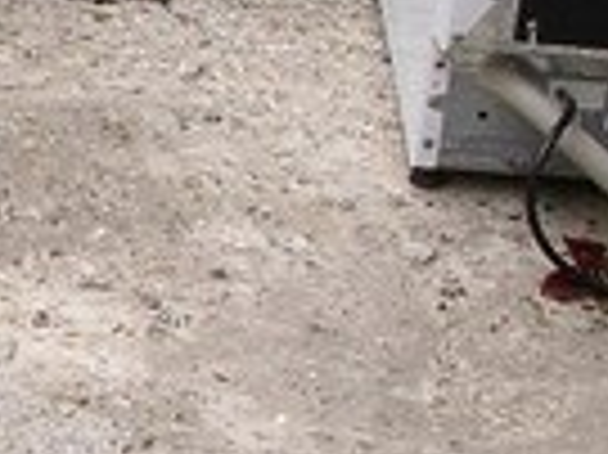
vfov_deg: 8.4
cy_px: 40
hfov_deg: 10.3
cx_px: -653
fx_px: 3071
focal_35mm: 175
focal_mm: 7.8
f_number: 3.5
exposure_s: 1/246
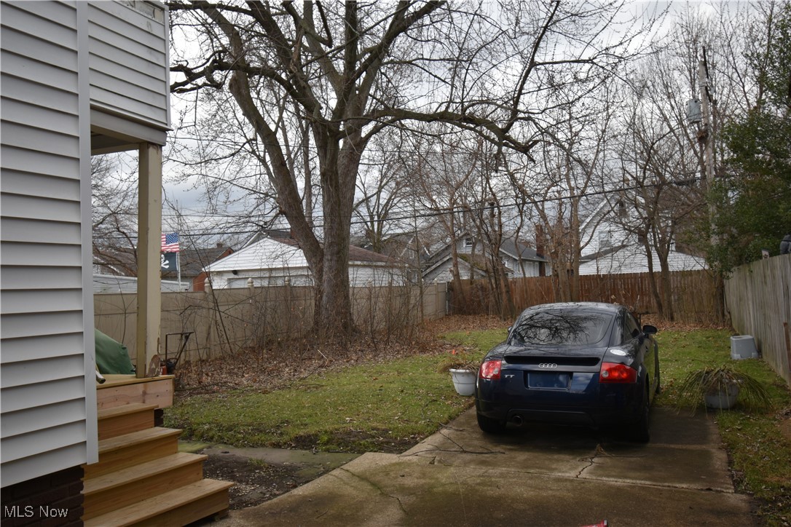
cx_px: 396
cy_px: 264
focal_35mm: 30
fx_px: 659
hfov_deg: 61.9
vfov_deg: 43.6
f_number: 6.3
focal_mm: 20
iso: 200
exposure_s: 1/250
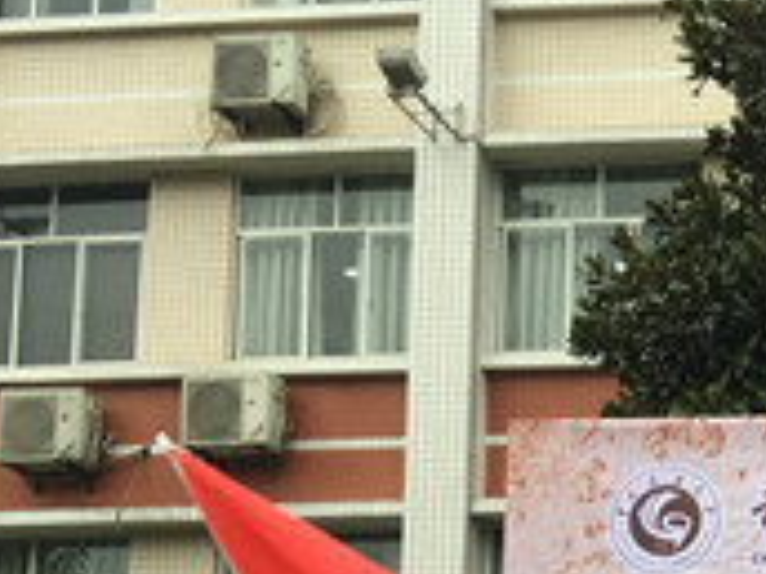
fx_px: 2124
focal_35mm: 96
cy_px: 888
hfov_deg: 17.7
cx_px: 1238
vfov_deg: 14.3
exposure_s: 1/50
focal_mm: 4.15
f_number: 2.2
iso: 25
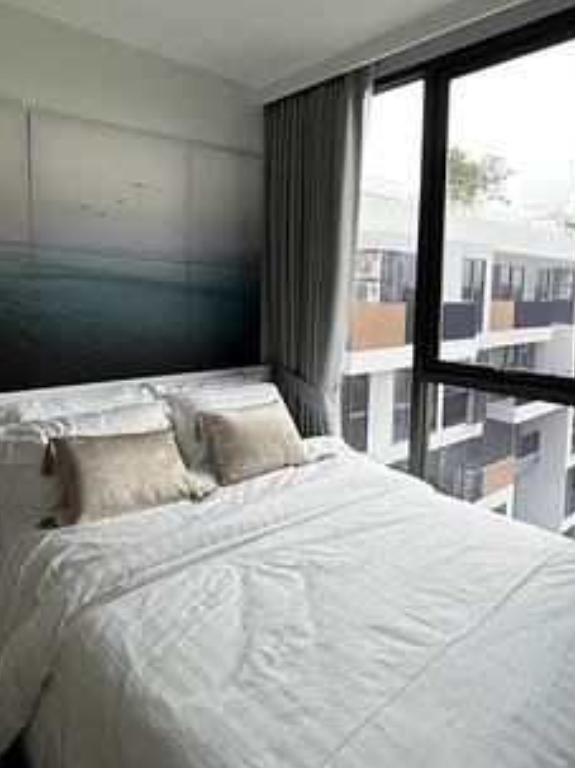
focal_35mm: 22
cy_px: 322
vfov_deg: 75.9
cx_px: 243
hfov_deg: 60.7
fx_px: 488
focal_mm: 1.57
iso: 40
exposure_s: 1/99
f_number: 1.8
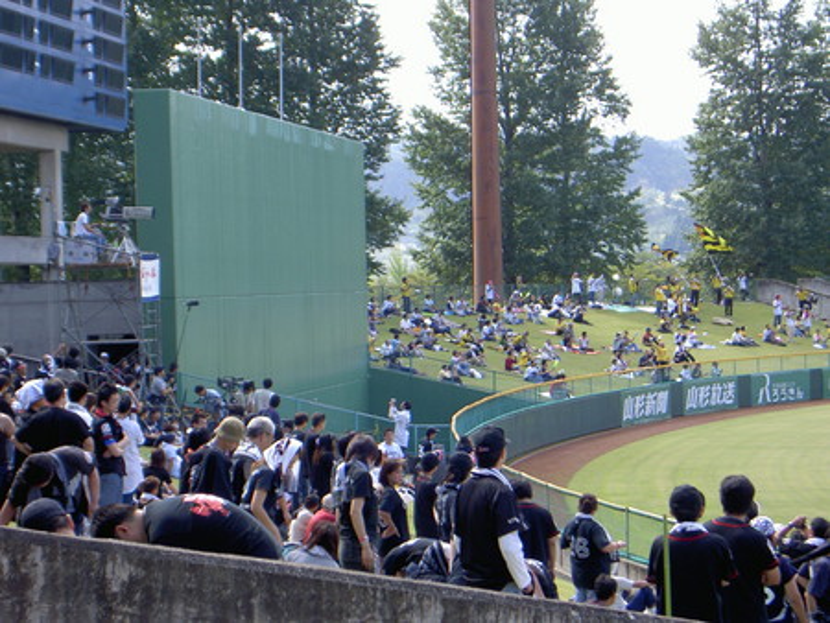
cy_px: 312
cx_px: 415
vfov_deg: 16.6
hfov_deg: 22.0
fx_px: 2135
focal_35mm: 89
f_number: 4.6
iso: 50
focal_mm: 14.7
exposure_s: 1/80
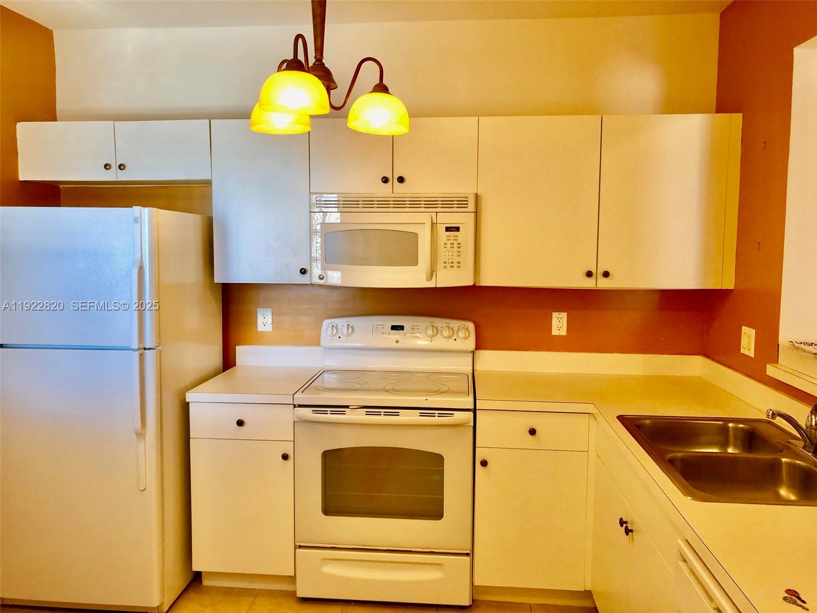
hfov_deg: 63.4
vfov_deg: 49.7
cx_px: 408
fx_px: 661
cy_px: 306
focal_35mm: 28
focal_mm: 4
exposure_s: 1/20
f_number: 1.8
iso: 40
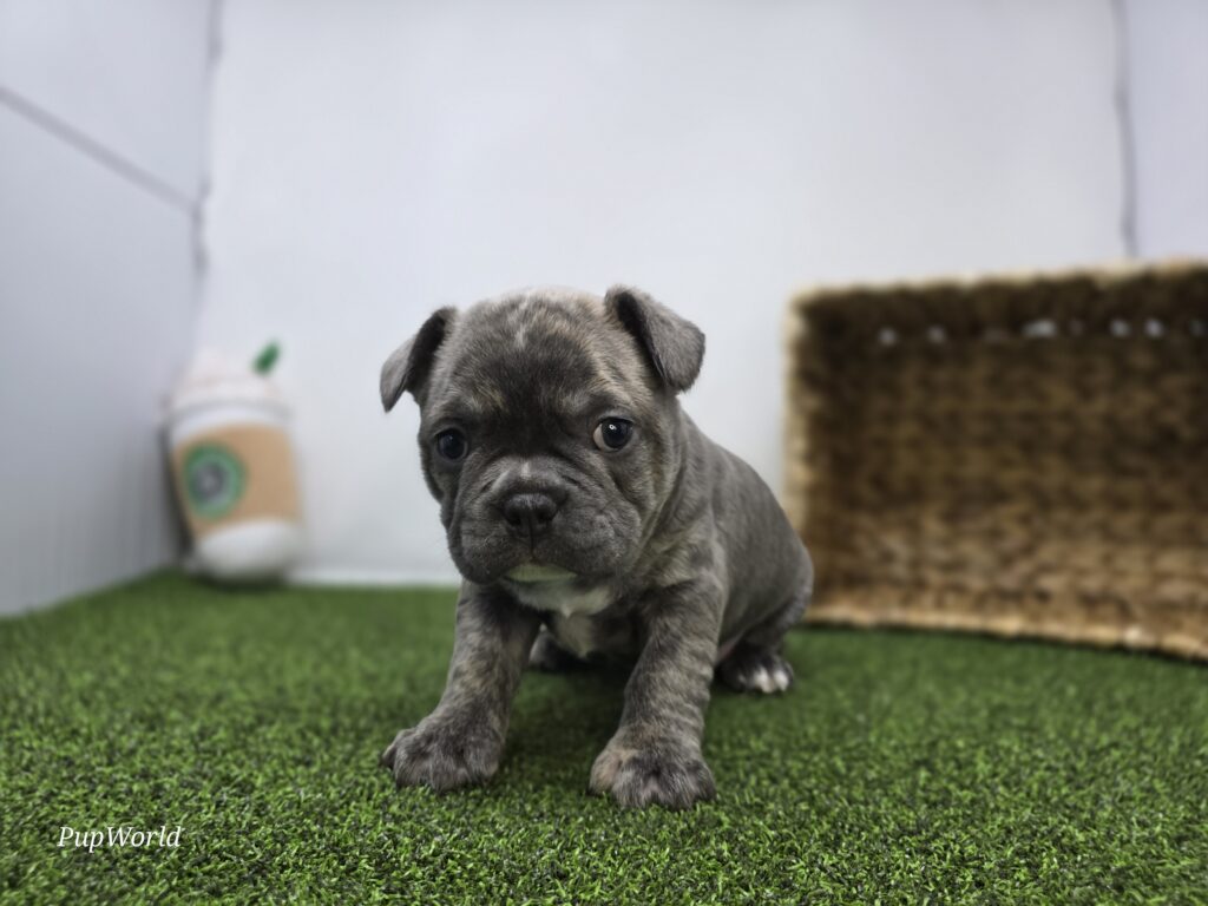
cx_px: 604
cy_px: 453
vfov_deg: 58.9
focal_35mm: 23
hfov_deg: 73.9
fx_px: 803
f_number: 1.7
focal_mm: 6.3
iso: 160
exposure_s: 1/359
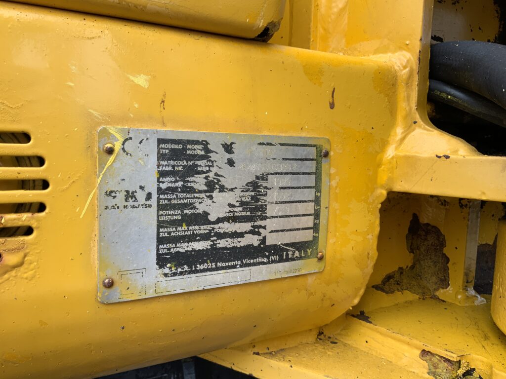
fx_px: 424
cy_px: 190
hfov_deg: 61.7
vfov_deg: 48.2
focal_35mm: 29
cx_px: 253
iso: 16
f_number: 1.8
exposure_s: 1/128
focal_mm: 3
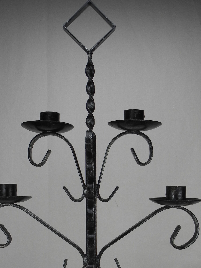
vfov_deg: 35.8
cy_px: 227
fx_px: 395
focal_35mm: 51
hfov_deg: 28.6
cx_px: 97
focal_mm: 6
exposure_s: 1/251
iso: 100
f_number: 2.8
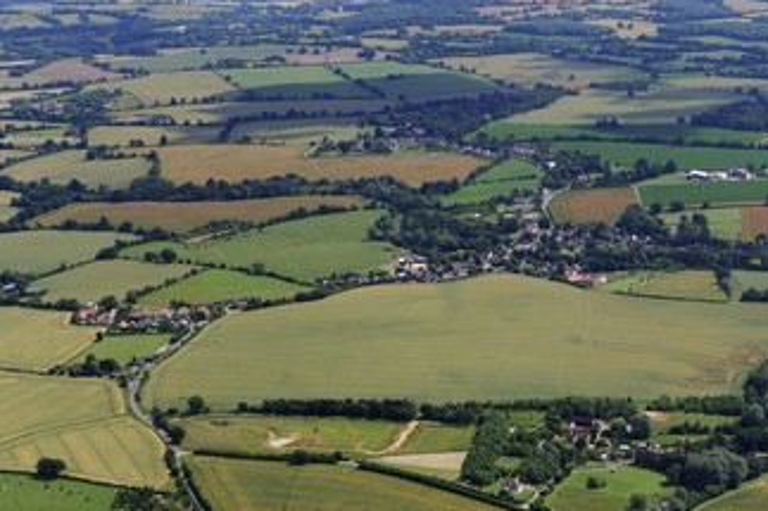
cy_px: 330
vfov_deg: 15.0
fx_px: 1940
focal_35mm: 91
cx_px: 442
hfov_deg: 22.4
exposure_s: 1/800
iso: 400
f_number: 8
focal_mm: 70
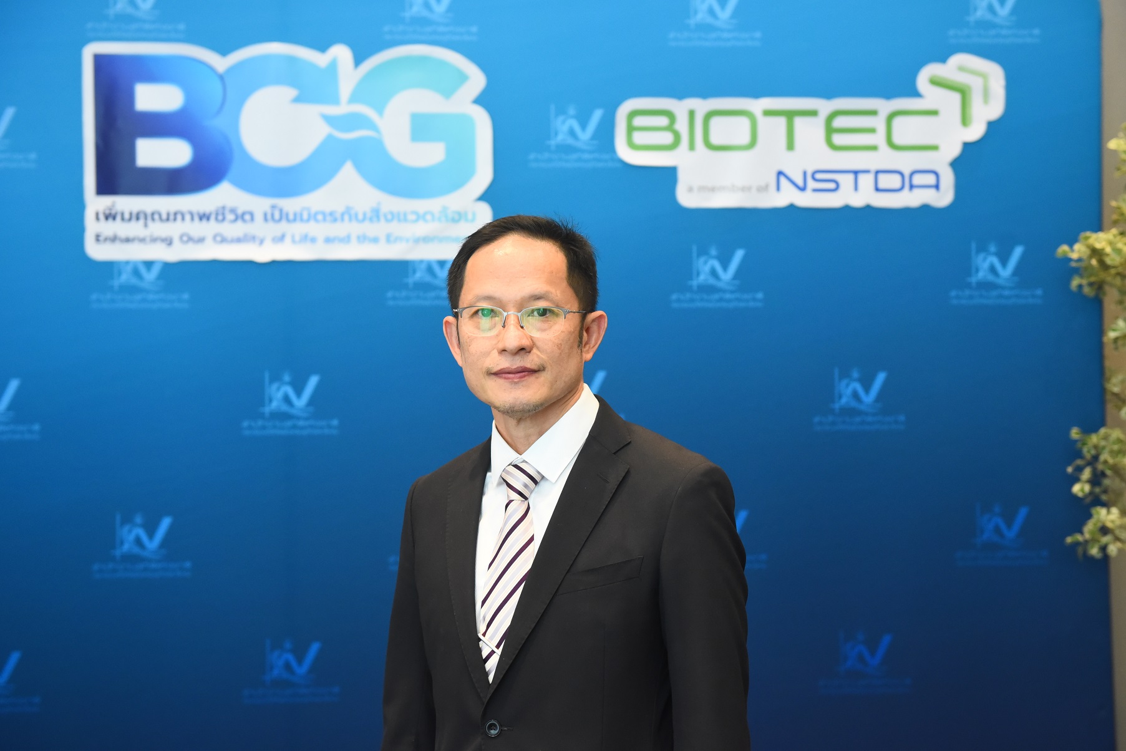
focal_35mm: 55
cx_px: 563
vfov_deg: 24.6
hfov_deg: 36.2
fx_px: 1720
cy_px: 376
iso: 3200
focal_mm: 55
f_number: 4
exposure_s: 1/200
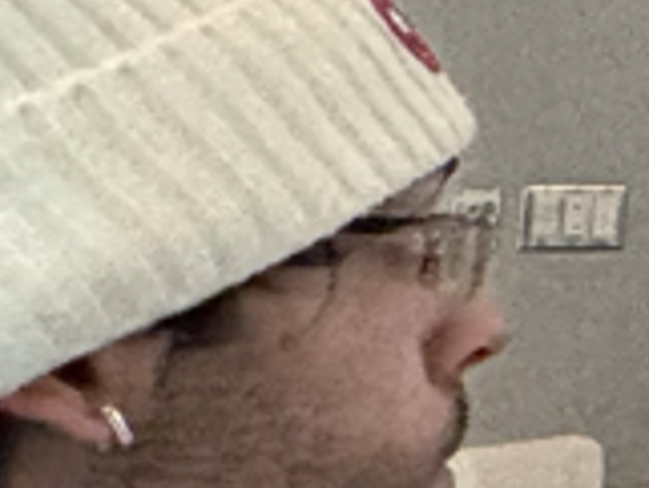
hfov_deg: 9.8
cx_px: 2213
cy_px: -77
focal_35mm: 111
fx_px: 2083
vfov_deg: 13.1
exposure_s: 1/120
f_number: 2.2
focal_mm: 2.22
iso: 320
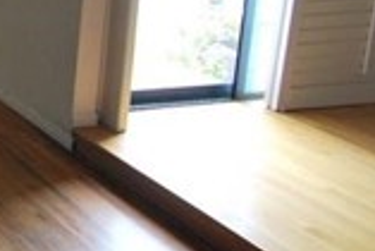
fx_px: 636
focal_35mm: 61
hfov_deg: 20.8
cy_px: -55
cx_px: -322
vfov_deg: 20.7
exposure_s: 1/20
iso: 400
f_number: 3.5
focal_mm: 10
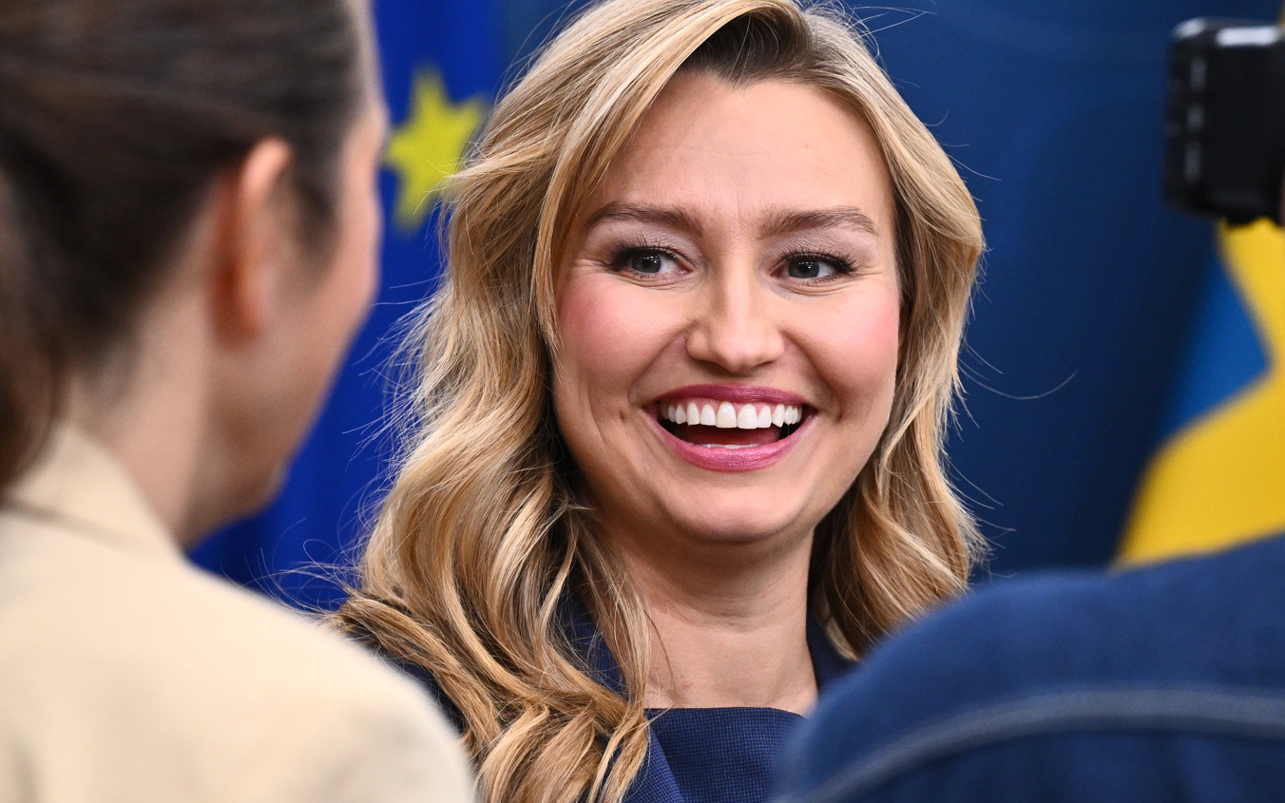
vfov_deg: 6.4
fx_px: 7179
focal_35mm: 205
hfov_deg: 10.2
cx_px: 642
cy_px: 402
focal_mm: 200
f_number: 5.6
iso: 2500
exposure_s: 1/400
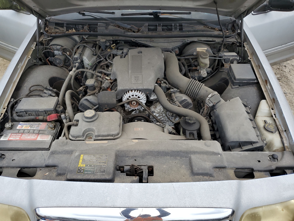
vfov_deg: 53.1
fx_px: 221
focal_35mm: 26
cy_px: 110
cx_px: 147
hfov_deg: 67.3
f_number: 1.5
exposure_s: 1/1000
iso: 50
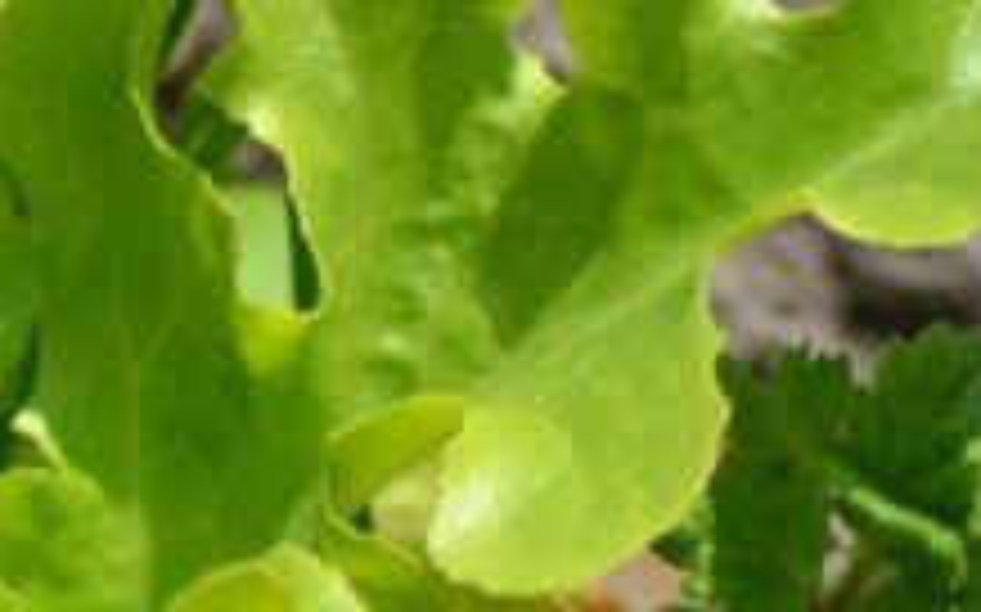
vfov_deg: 1.3
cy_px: 1249
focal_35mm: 1005
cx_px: -652
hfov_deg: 2.1
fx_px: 26855
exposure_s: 1/2000
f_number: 5.6
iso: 360
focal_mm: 140
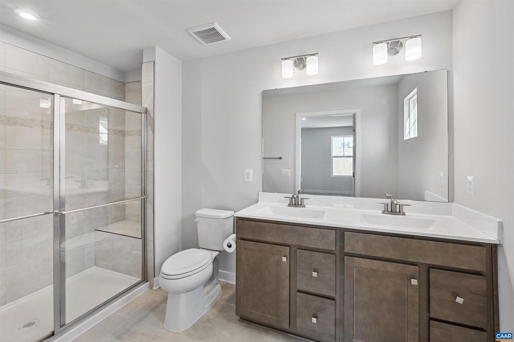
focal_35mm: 15
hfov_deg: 100.4
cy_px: 171
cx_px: 257
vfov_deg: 77.3
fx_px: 214
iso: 200
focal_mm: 10
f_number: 9
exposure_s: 1/4
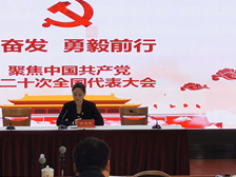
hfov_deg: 19.8
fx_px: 675
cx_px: 85
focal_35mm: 99
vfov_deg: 14.9
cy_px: 95
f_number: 1.8
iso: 50
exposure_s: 1/115
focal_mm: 5.58
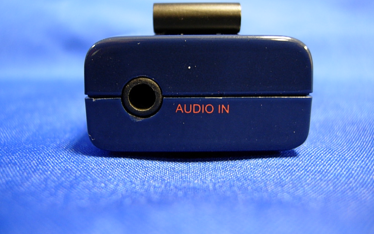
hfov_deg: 50.4
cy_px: 99
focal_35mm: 39
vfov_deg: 32.7
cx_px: 189
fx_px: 397
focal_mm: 7.5
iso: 145
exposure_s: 1/4
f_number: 2.7
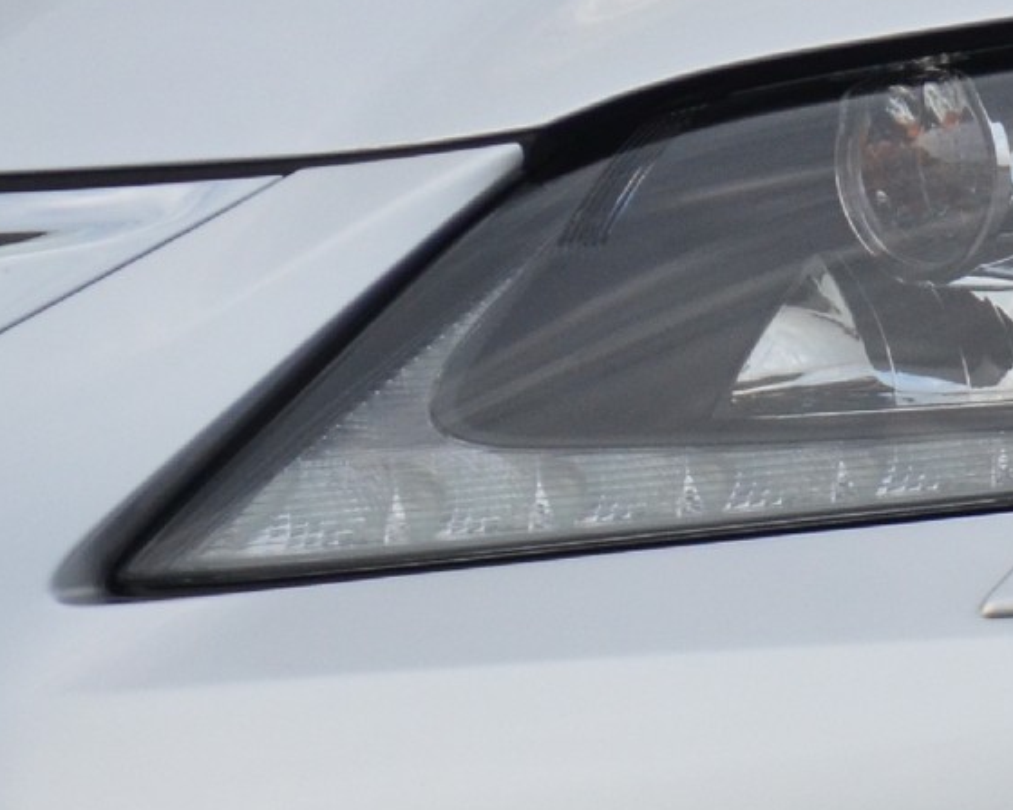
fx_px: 37626
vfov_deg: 1.2
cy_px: 823
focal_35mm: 1255
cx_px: 1731
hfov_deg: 1.5
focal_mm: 200
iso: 800
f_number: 5.6
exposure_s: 1/1000
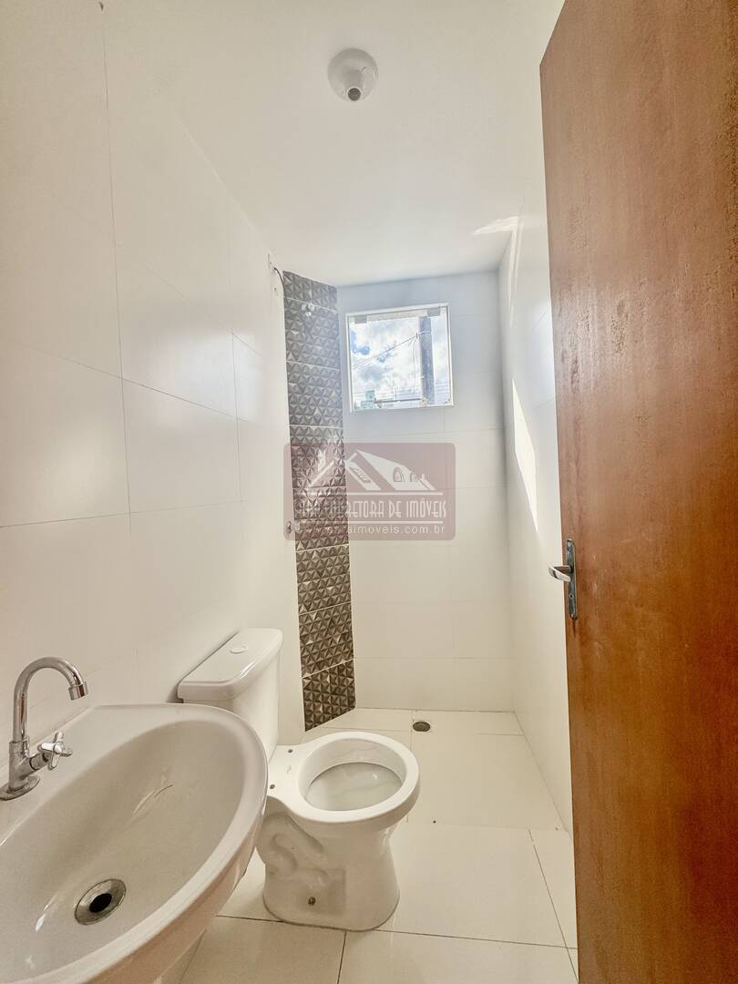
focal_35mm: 14
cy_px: 492
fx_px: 398
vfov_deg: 102.1
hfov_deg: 85.7
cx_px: 369
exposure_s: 1/433
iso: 40
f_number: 2.2
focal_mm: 2.22
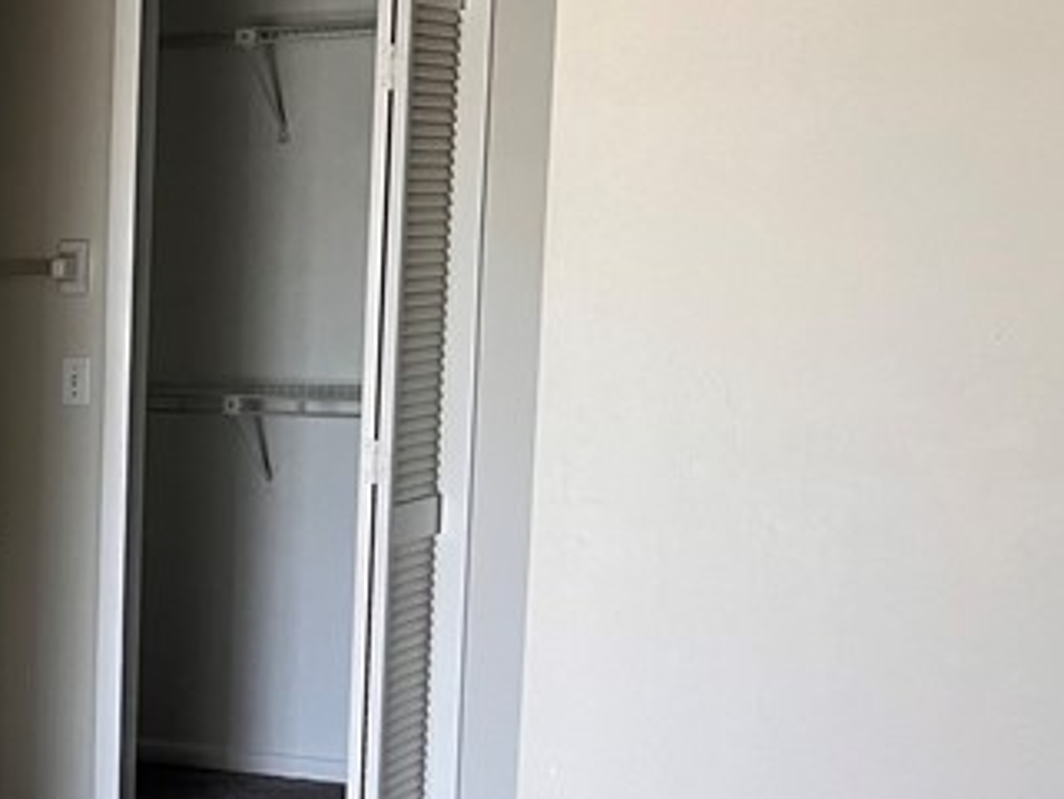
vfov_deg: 17.6
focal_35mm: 83
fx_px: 2552
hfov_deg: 20.0
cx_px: -573
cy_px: 637
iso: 125
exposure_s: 1/100
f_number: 1.5
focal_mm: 5.7
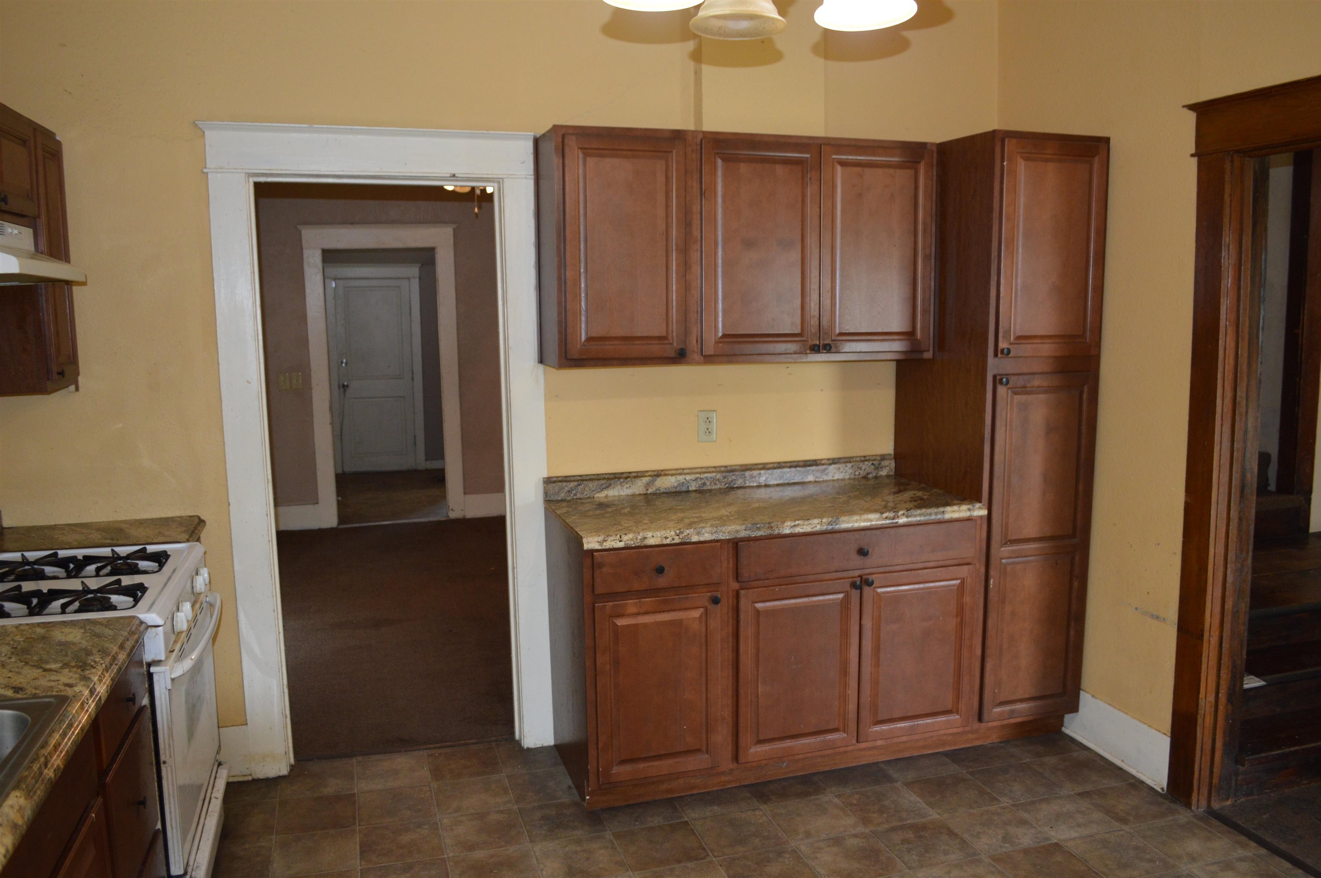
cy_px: 439
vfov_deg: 47.8
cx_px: 660
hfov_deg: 67.4
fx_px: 990
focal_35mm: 27
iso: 800
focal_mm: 18
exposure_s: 1/60
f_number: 3.5
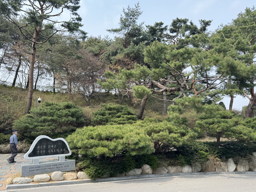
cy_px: 100
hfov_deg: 67.3
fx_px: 192
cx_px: 131
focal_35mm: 26
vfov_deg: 53.0
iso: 80
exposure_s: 1/832
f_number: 1.78
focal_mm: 6.76
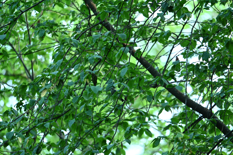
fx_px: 3234
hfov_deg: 4.1
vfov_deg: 2.7
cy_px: 78
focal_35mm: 500
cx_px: 116
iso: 2000
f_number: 6.7
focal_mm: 500
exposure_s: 1/100
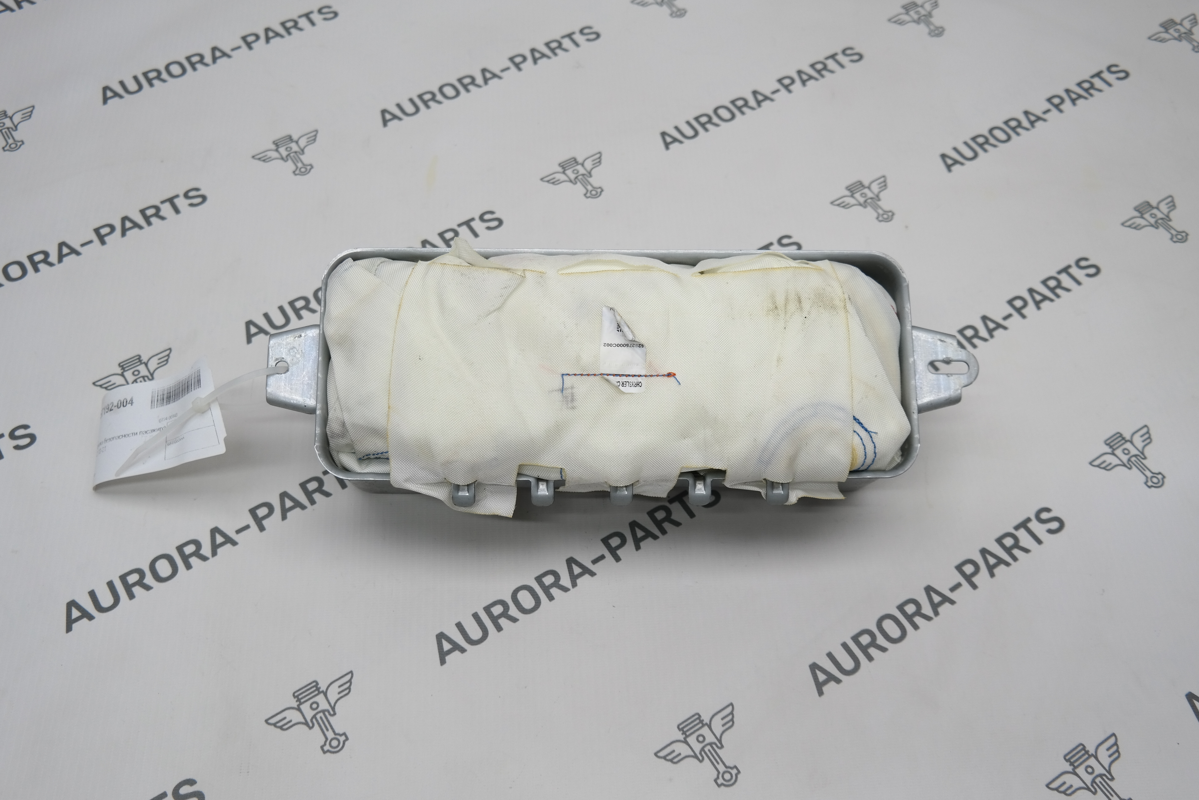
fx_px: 1199
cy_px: 400
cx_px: 600
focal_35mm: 36
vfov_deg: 36.9
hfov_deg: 53.1
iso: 100
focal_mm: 24
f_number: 4
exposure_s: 1/100
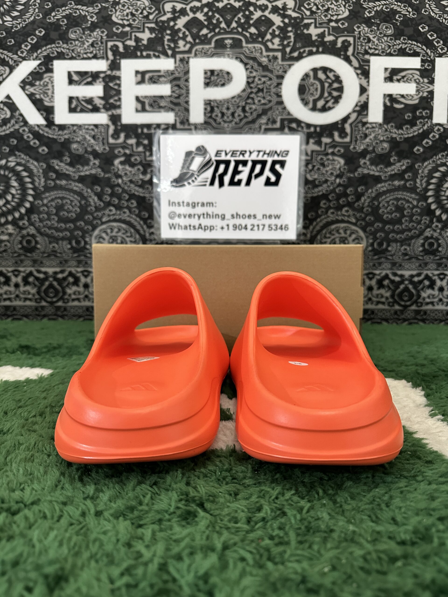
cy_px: 298
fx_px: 414
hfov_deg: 56.8
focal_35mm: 24
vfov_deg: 71.6
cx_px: 224
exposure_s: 1/50
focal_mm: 6.86
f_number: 1.78
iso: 500
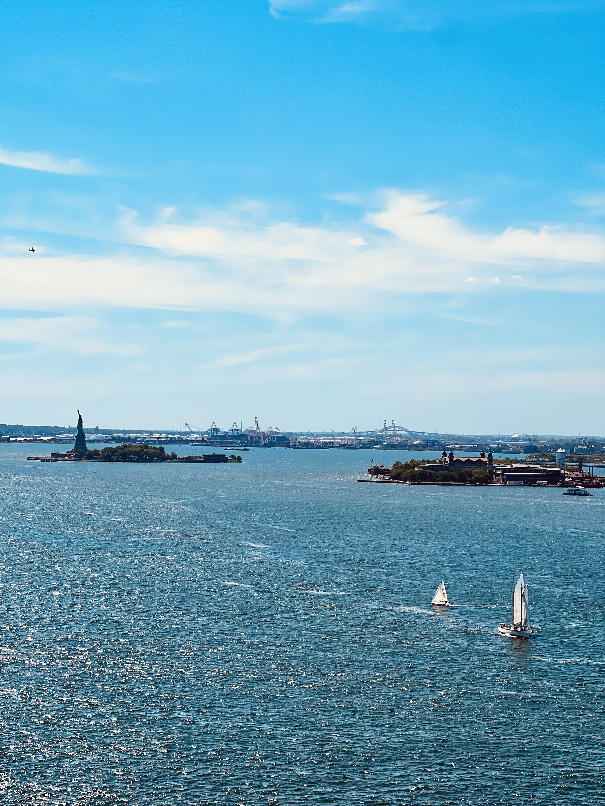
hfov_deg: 19.1
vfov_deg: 25.3
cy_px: 403
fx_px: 1794
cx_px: 302
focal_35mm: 77
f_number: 2.8
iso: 32
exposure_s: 1/1946
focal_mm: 9
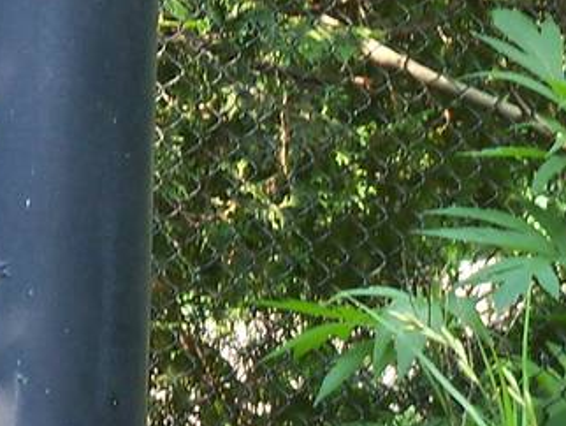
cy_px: 588
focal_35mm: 526
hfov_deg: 3.7
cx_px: 1072
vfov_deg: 2.8
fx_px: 8607
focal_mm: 18.8
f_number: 4.2
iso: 100
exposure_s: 1/40
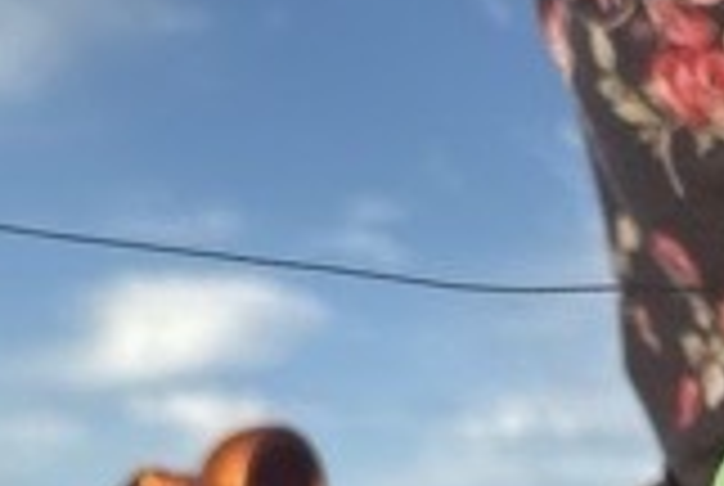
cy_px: 792
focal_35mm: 99
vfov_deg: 12.9
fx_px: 1995
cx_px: 706
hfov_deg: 20.0
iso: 80
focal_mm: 6.76
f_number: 1.78
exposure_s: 1/2370
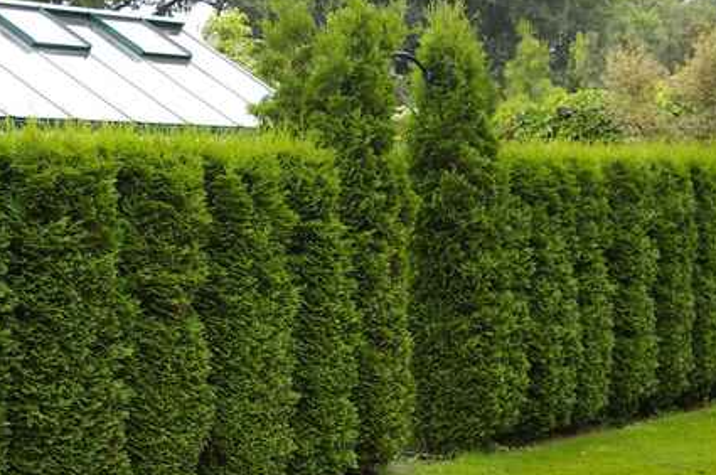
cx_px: 197
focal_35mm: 83
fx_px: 1644
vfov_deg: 16.4
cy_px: 220
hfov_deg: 24.4
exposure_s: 1/90
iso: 200
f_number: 5.6
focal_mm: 35
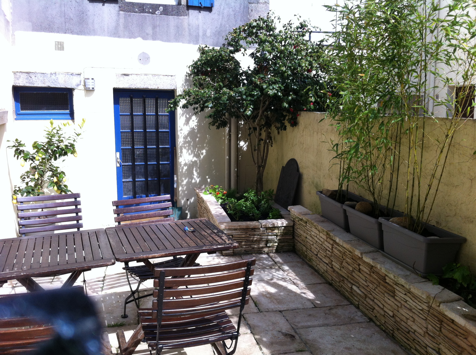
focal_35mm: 35
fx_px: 481
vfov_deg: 40.6
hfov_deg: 52.7
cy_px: 178
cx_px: 238
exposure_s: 1/1066
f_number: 2.8
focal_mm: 3.85
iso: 80
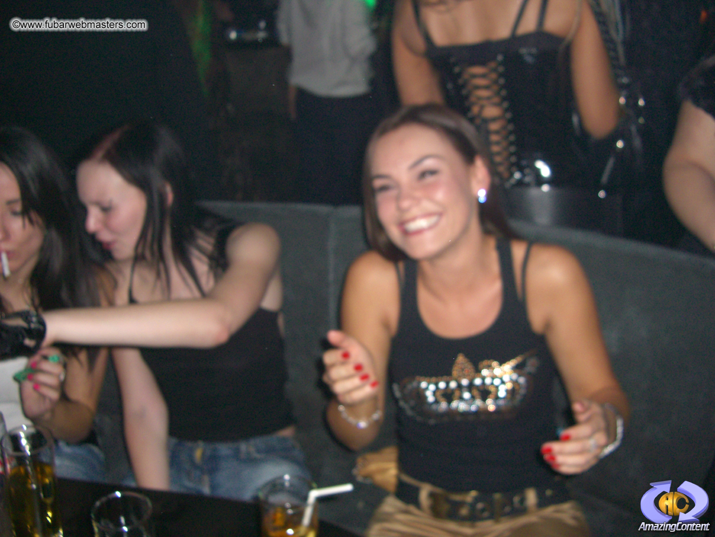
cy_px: 268
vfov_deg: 37.7
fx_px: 785
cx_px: 358
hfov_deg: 49.0
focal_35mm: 38
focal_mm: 7.9
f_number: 2.8
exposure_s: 1/60
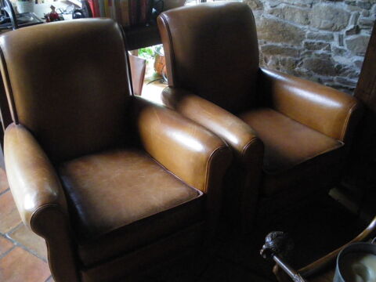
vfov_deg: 39.7
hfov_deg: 51.4
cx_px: 188
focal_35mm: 36
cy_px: 141
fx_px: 391
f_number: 3.5
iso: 800
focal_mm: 6.3
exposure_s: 1/30
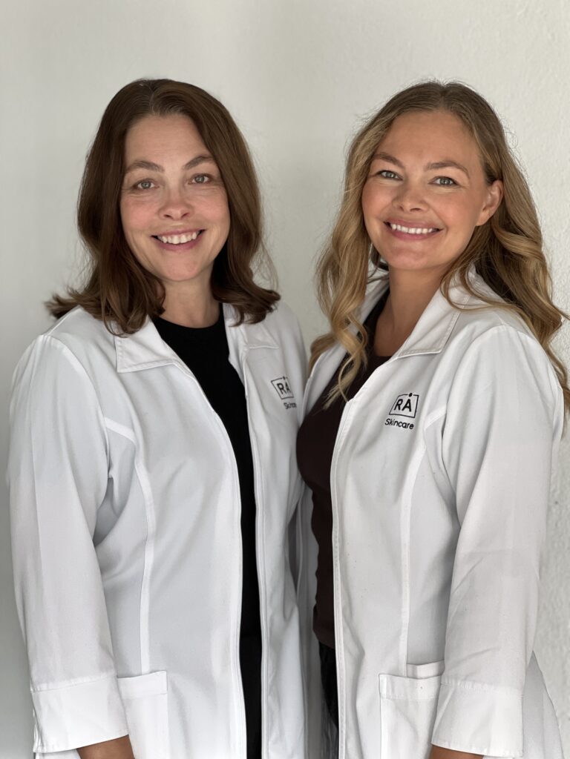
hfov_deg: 19.1
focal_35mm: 77
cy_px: 380
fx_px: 1691
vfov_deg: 25.3
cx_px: 285
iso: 125
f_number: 2.8
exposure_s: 1/121
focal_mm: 9
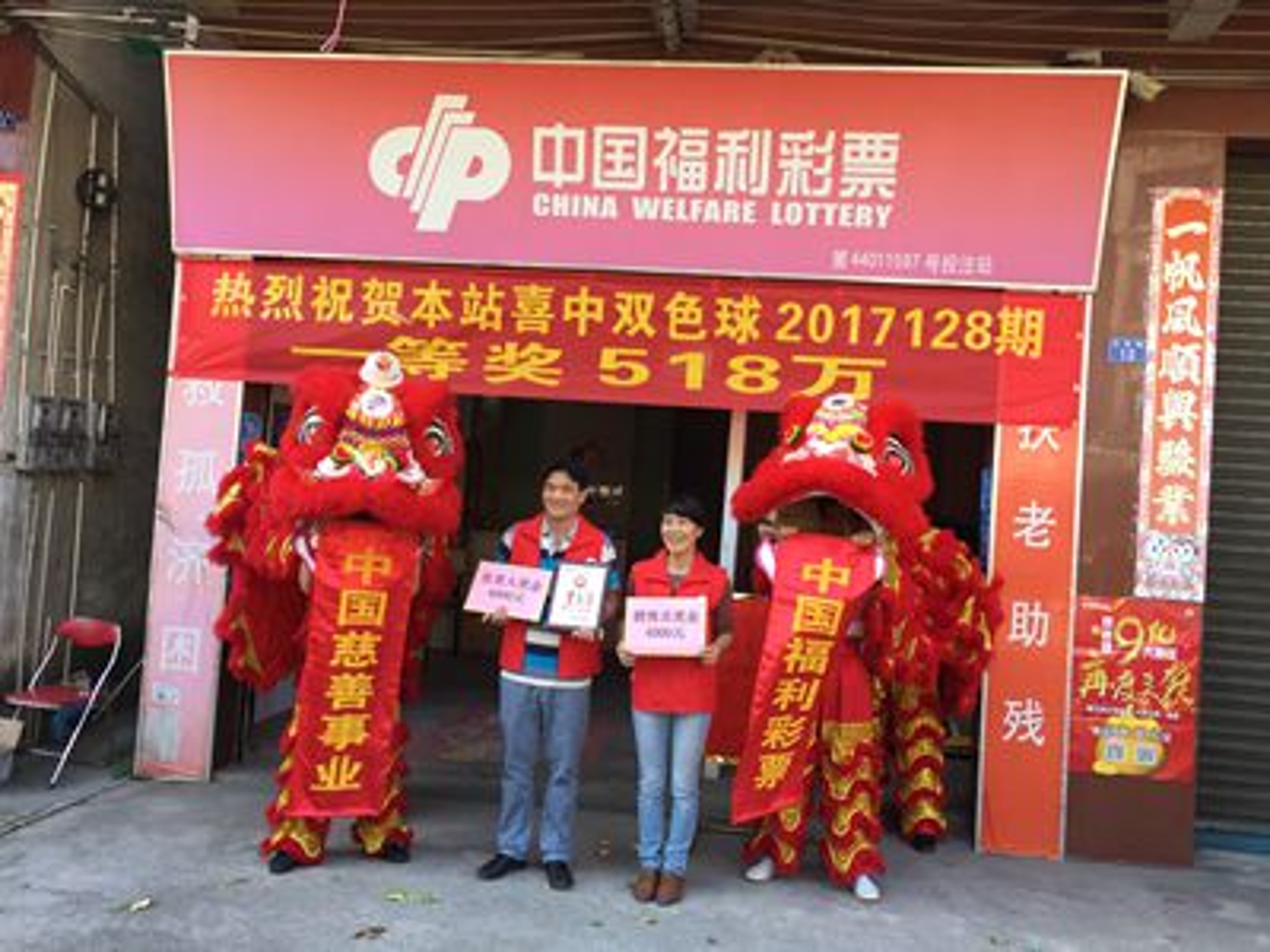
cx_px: 635
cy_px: 476
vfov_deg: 48.2
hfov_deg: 61.7
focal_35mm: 29
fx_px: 1064
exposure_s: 1/119
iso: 32
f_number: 2.2
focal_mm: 4.15
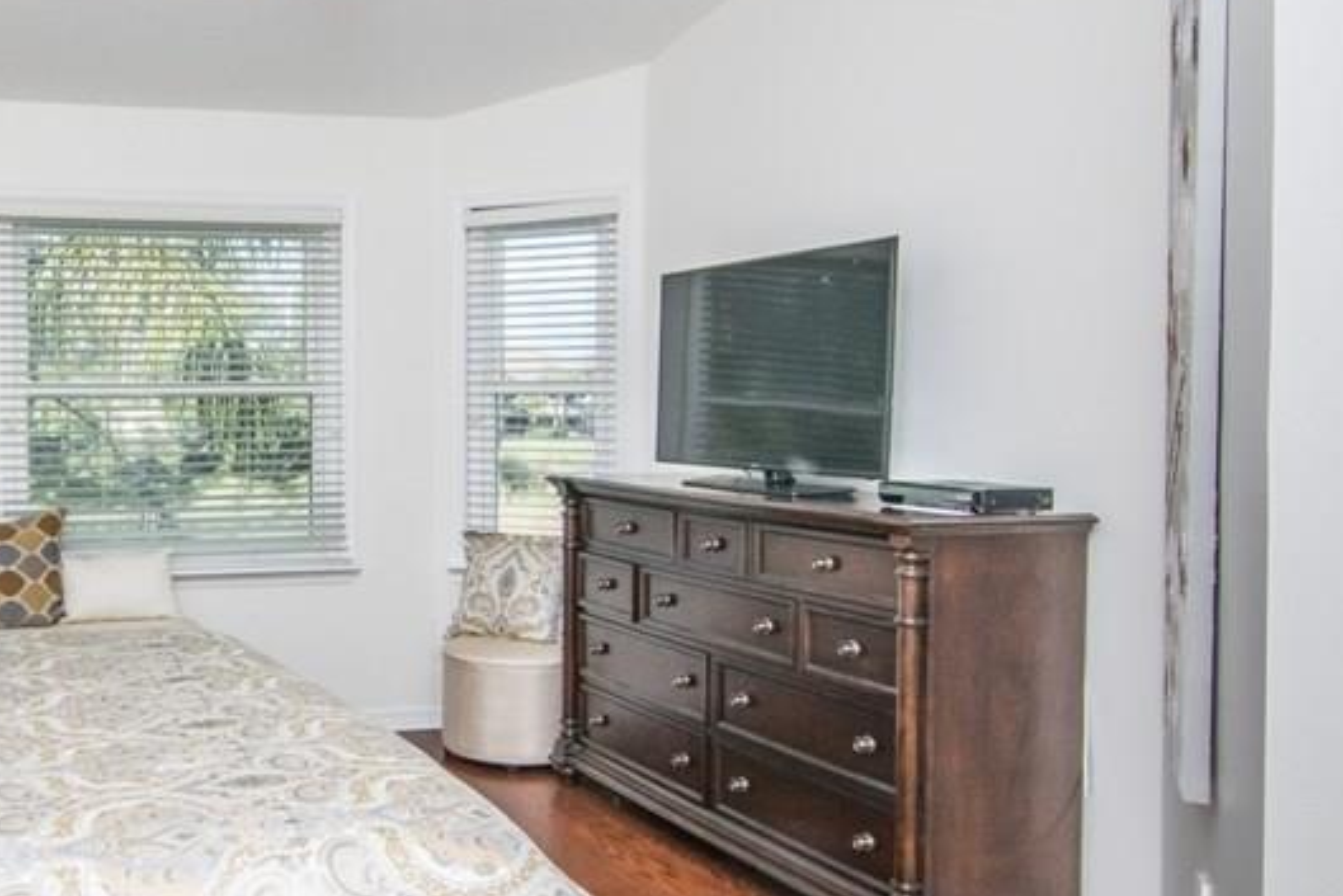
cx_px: 244
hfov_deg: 54.2
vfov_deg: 40.4
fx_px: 1193
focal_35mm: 32
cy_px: 628
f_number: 10
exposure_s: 1/200
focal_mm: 11
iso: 640
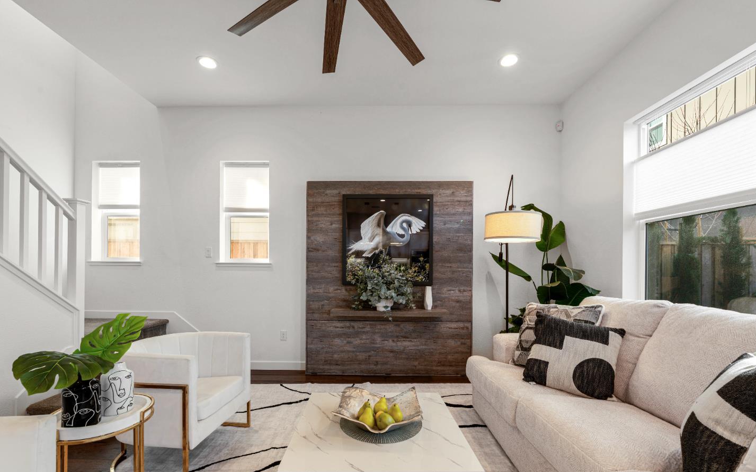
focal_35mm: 15
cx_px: 372
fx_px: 309
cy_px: 264
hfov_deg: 101.5
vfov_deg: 74.5
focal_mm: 14
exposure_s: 1/4
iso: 100
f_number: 10
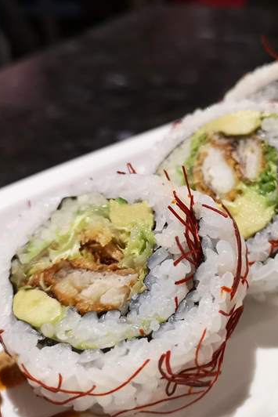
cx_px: 200
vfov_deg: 50.7
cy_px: 209
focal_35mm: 38
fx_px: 440
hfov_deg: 34.5
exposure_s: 1/30
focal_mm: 3.95
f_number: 1.8
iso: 320
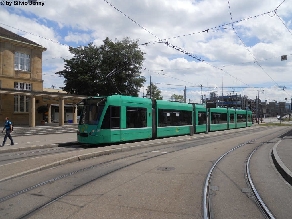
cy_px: 110
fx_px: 236
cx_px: 146
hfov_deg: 63.4
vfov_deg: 49.7
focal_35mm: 28
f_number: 5.4
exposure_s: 1/500
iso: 80
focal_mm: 5
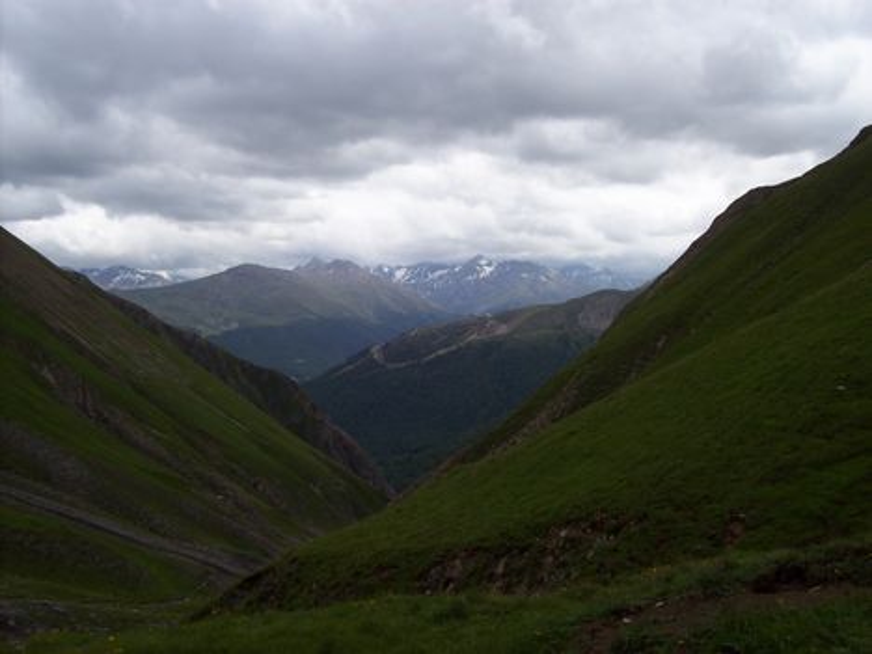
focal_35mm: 36
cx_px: 436
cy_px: 327
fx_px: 907
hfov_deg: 51.4
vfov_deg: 39.7
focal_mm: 6
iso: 80
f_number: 4.8
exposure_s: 1/705
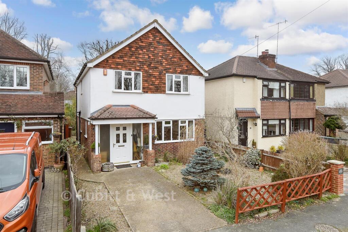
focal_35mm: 21
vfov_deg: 59.5
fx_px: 203
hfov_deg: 81.2
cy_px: 116
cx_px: 174
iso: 200
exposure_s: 1/80
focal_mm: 14
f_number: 8
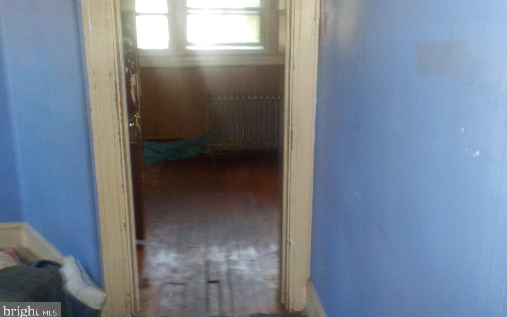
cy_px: 131
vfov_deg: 39.3
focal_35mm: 32
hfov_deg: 59.7
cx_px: 254
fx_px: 442
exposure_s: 1/30
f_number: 3.3
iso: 200
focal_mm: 4.1
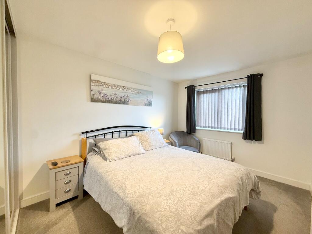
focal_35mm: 14
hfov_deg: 102.1
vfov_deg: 85.7
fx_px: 126
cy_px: 117
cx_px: 156
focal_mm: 2.22
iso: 250
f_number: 2.2
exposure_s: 1/50
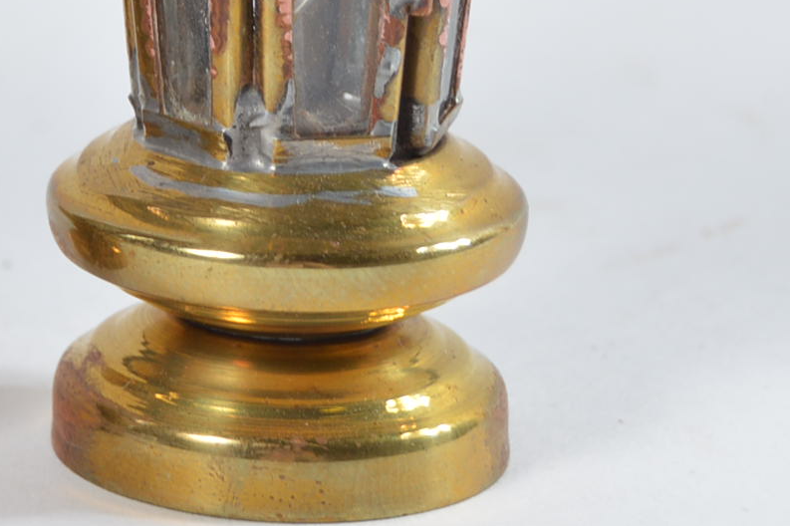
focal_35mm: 256
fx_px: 5613
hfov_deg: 7.9
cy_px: -380
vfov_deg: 5.3
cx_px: -341
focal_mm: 45
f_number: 7.1
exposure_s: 1/80
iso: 100
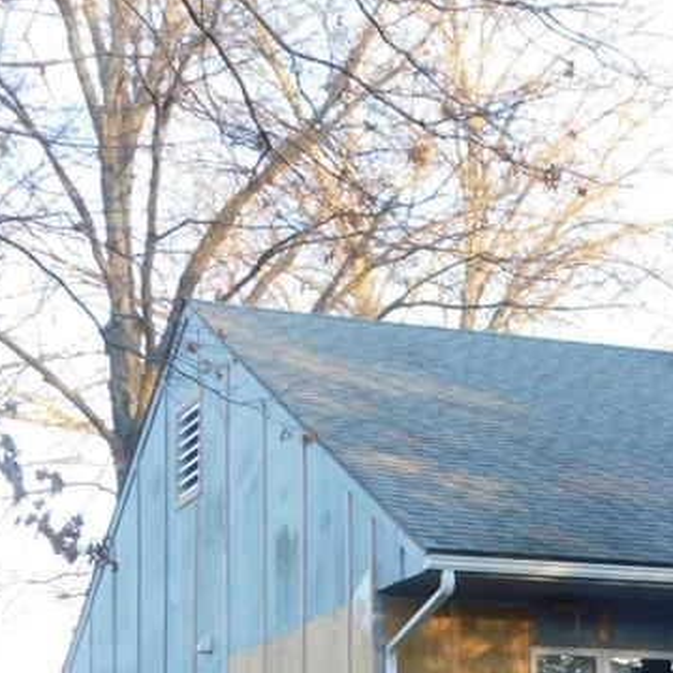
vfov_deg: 16.8
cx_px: 859
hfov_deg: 16.4
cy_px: 705
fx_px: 2222
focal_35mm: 101
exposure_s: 1/50
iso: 125
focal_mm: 7.1
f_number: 3.6
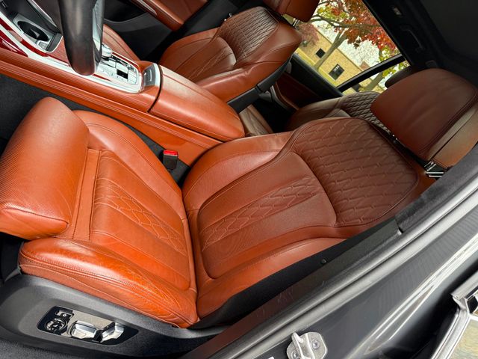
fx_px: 331
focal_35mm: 24
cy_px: 180
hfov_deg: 71.6
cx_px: 239
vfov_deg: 56.8
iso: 160
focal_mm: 6.76
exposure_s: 1/144
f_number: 1.78
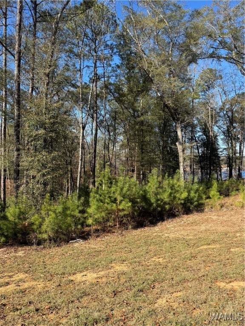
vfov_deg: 71.6
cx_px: 122
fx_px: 226
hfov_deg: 56.8
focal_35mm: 24
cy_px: 163
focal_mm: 6.76
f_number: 1.78
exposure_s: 1/1980
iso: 80
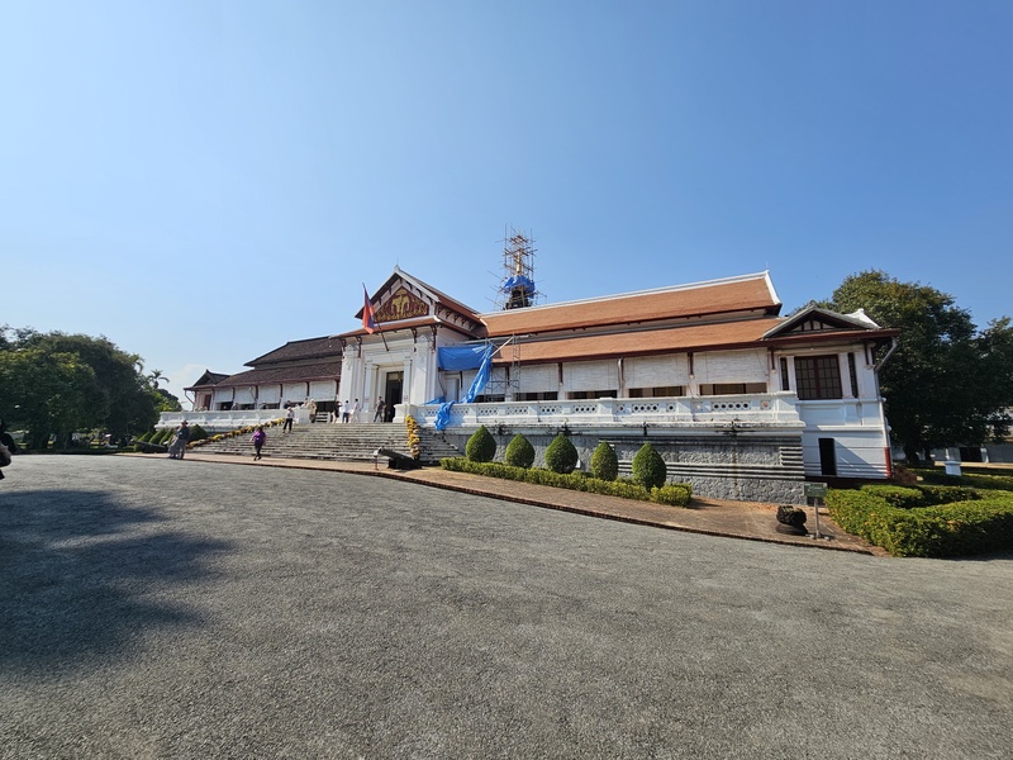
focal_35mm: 13
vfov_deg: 89.9
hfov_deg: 106.2
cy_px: 380
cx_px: 506
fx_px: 380
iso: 50
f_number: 2.2
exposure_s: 1/3464
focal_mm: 2.2
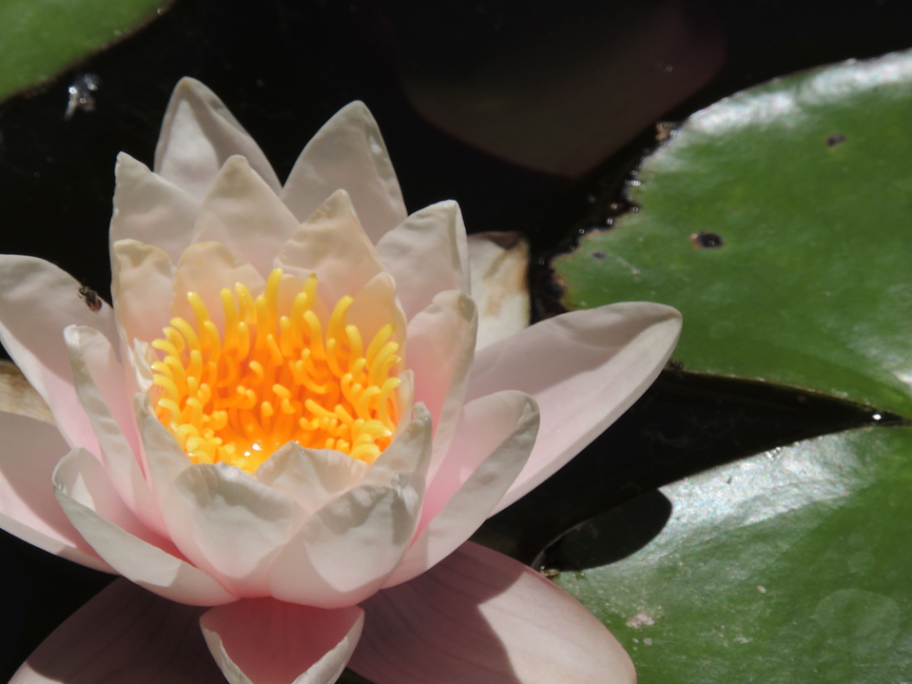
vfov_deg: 1.9
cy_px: 371
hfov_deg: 2.5
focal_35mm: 801
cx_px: 327
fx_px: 21101
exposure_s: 1/1250
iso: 100
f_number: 4.9
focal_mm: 107
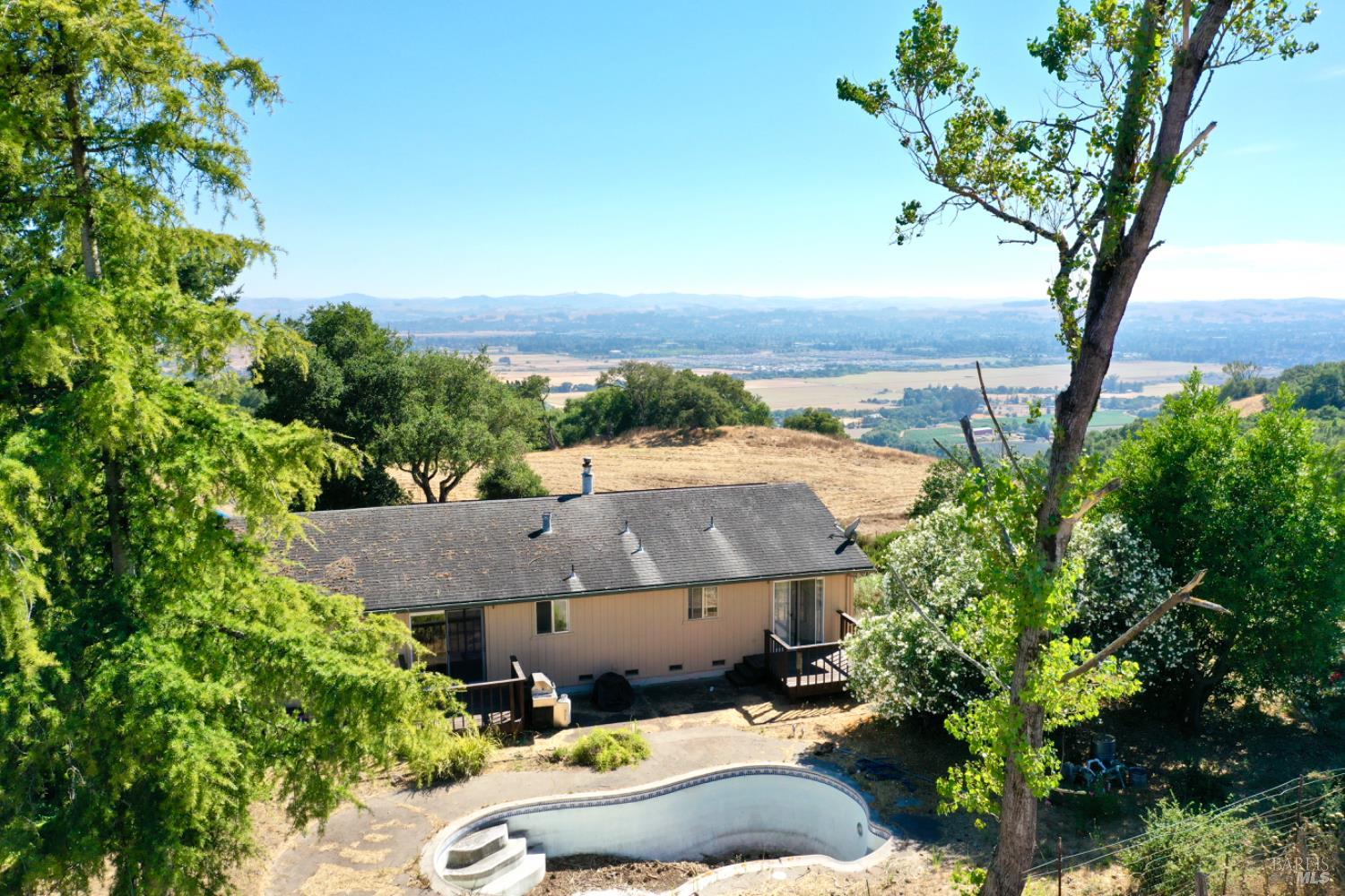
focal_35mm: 28
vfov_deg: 46.4
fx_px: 1046
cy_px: 448
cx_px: 672
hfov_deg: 65.5
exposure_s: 1/400
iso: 100
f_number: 5.6
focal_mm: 10.26
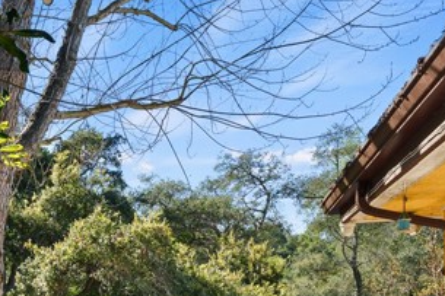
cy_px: 303
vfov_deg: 29.5
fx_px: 519
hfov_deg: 41.5
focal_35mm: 42
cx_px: 20
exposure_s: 1/6
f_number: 8
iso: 80
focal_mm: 20
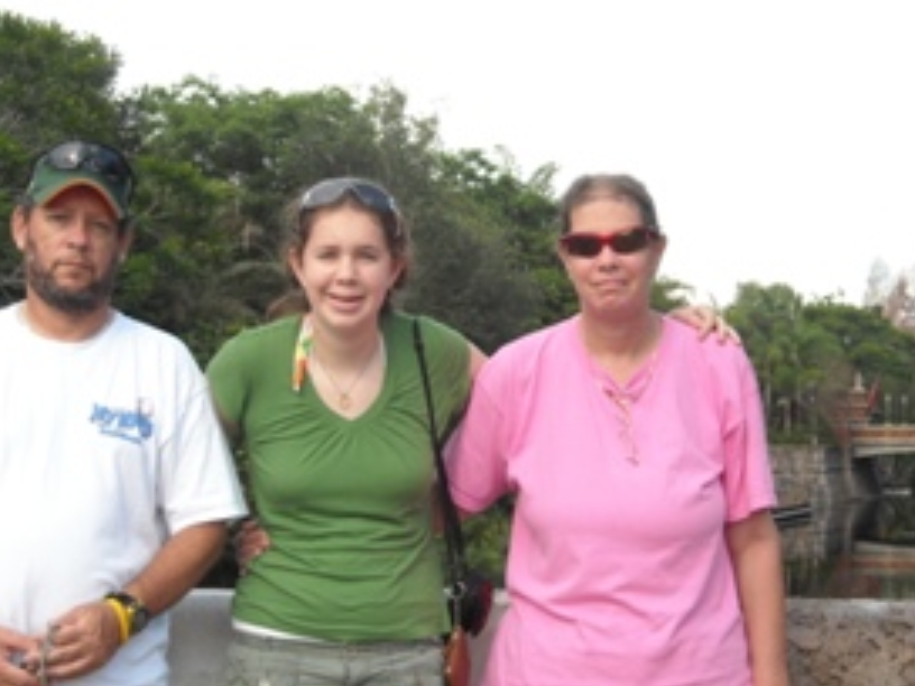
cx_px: 478
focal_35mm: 92
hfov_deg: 21.3
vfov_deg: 16.1
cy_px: 346
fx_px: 2432
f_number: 3.7
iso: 64
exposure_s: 1/284
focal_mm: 11.02
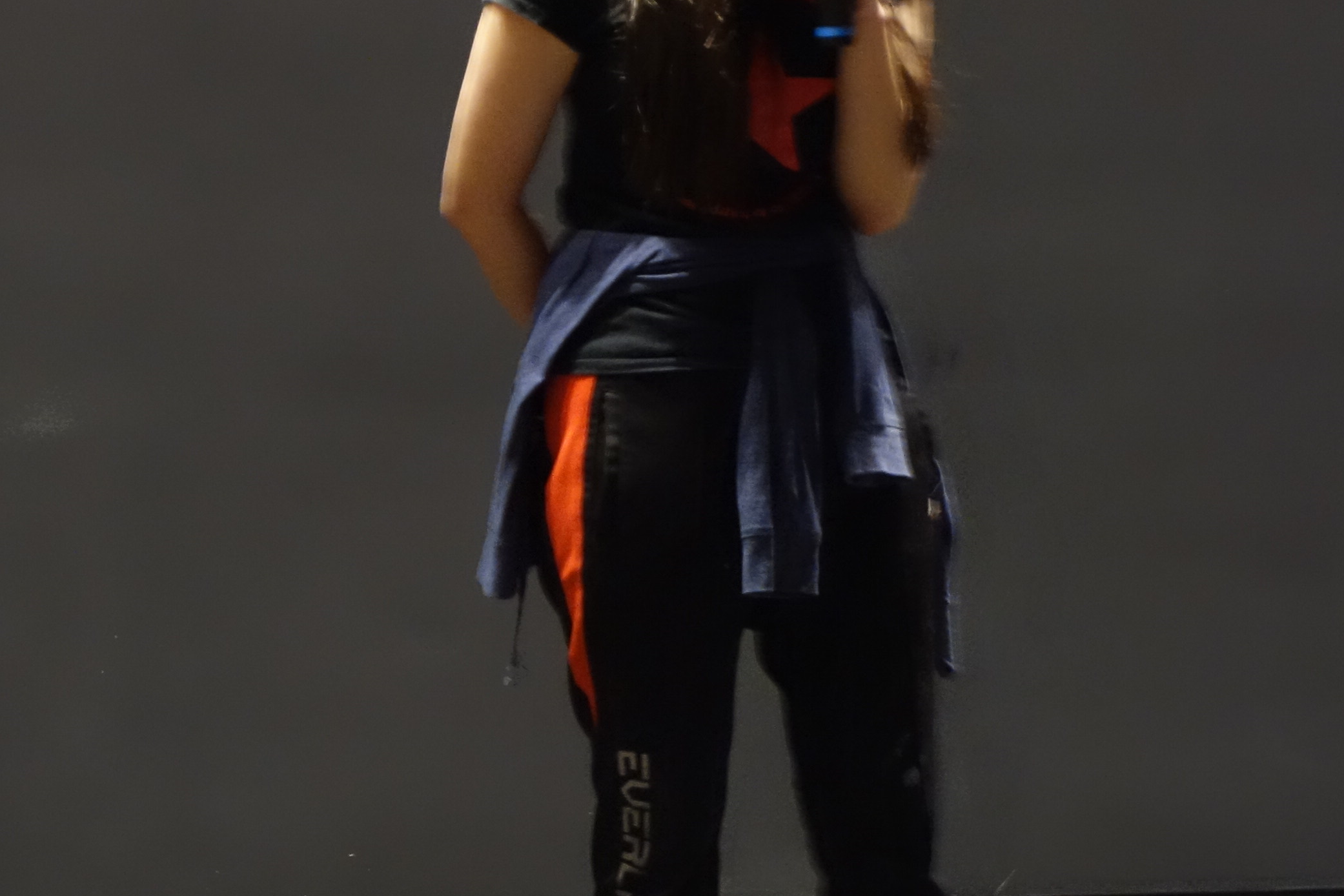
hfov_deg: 8.3
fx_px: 9221
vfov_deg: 5.6
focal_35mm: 247
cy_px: 372
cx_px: 103
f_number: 4.9
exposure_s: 1/8
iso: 1000
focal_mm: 34.94
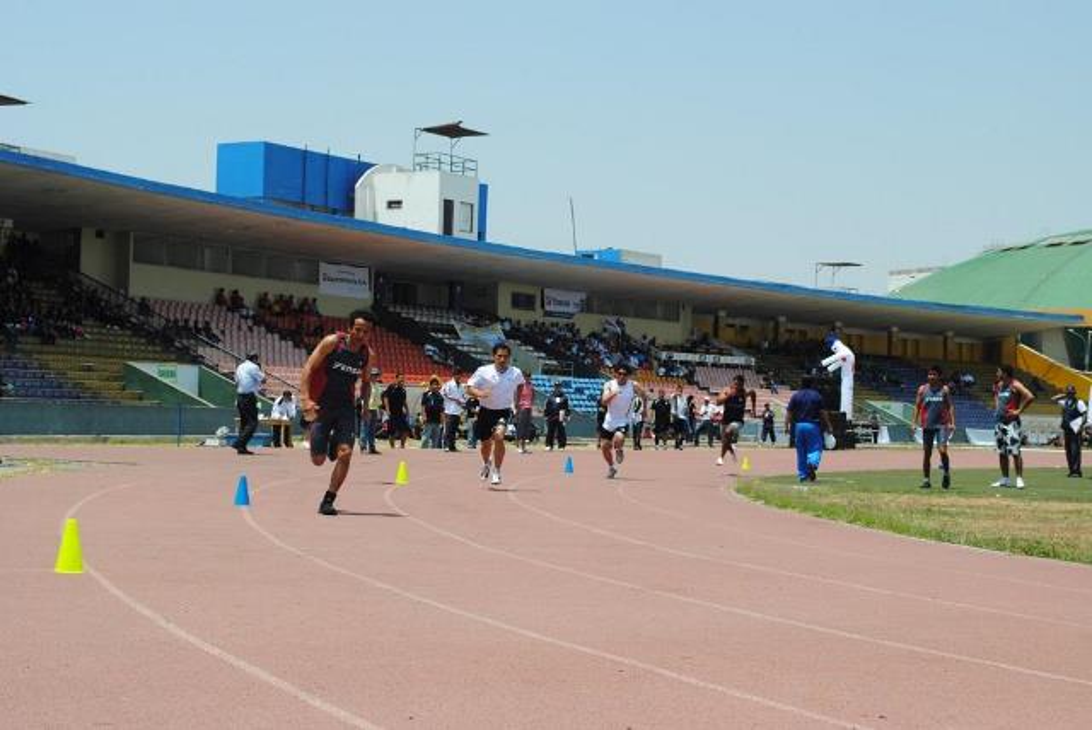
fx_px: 2004
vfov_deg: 20.7
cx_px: 546
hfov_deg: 30.5
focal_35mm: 66
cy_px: 365
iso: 100
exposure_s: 1/250
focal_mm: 44
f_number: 8
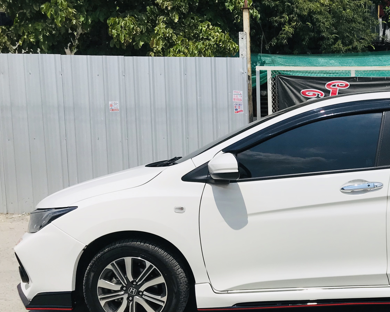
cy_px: 214
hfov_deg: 35.9
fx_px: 566
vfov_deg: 30.6
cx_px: 347
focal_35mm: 49
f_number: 1.8
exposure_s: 1/7407
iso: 20
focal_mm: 3.99
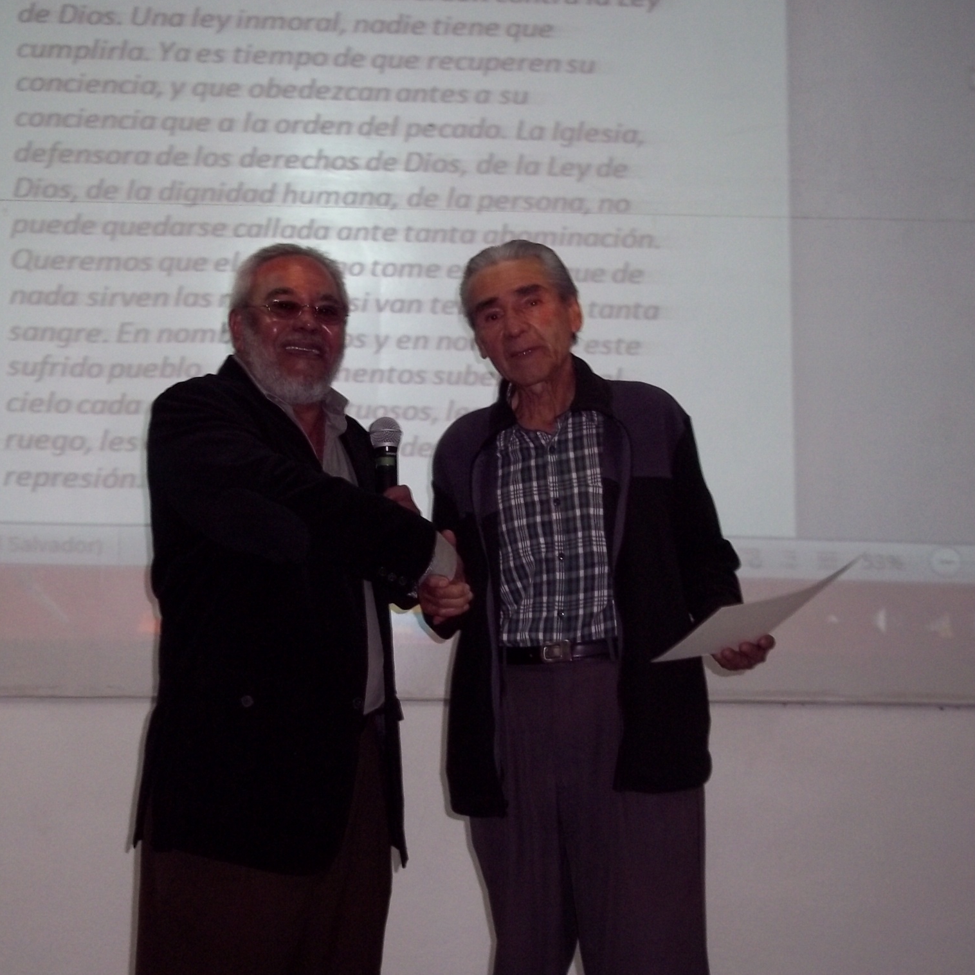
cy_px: 489
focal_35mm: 43
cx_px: 387
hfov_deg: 39.0
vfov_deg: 39.2
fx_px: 1370
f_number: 3.1
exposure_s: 1/30
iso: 160
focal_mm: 6.5
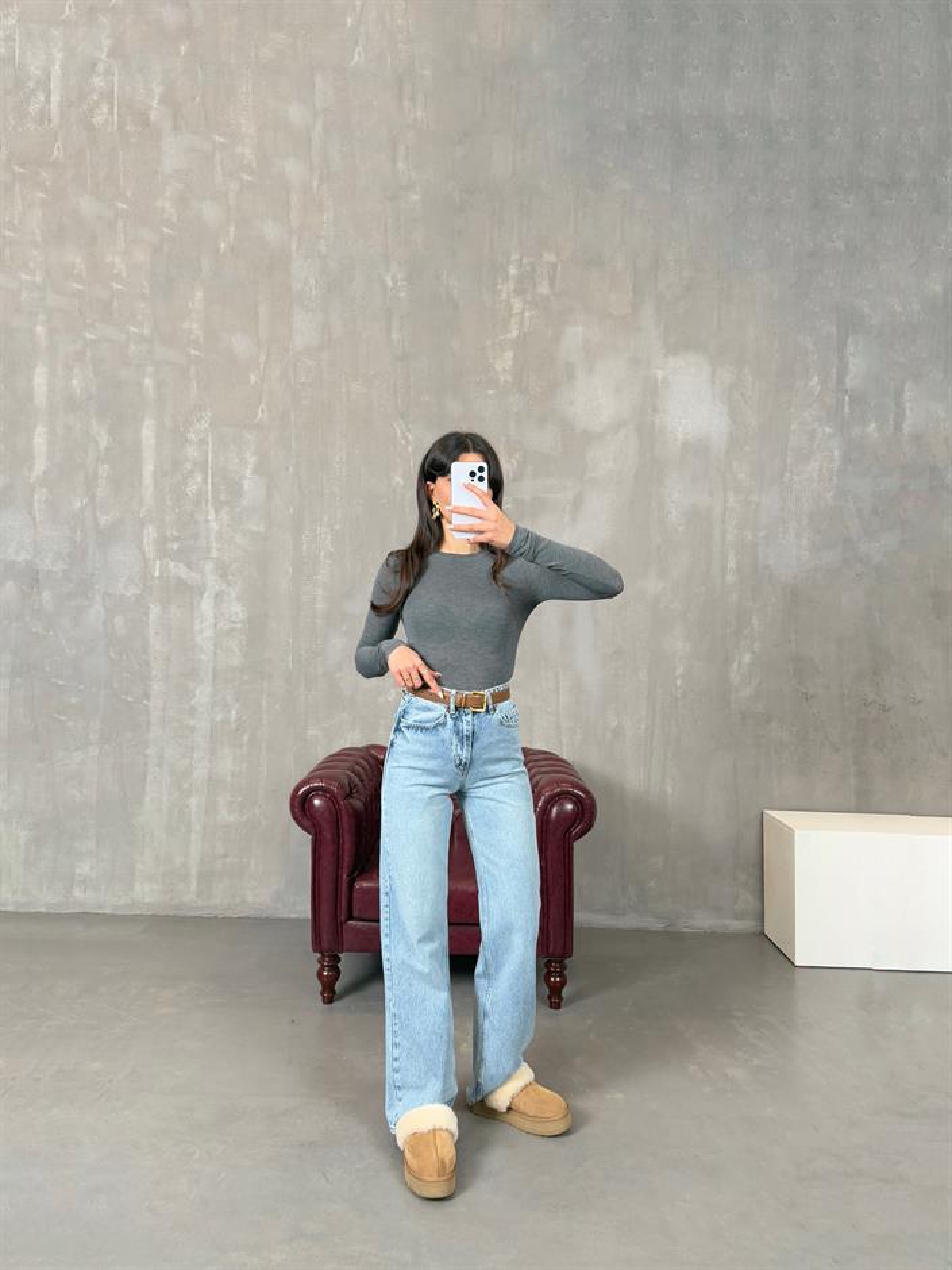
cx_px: 476
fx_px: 880
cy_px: 635
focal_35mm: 24
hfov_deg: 56.8
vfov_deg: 71.6
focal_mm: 6.76
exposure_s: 1/120
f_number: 1.78
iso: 200
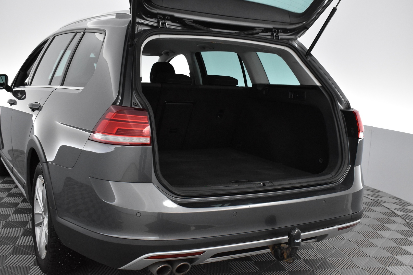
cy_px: 138
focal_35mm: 39
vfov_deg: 34.2
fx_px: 447
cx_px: 206
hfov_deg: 49.5
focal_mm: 26
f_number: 5.6
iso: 3200
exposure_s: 1/125
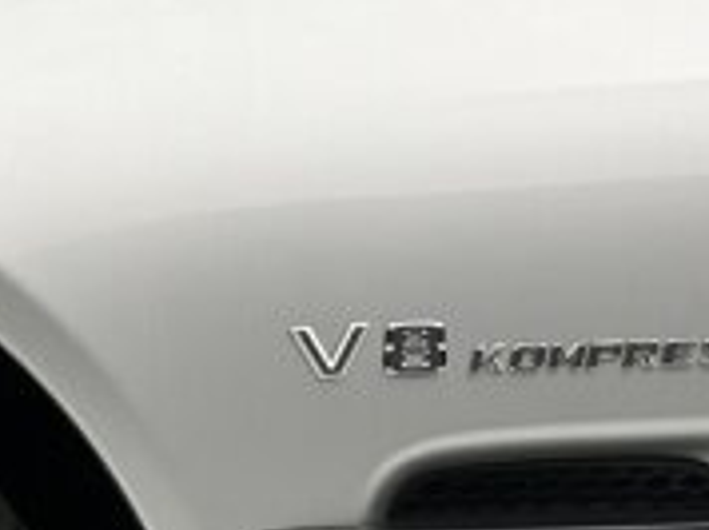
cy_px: 940
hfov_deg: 11.2
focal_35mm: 173
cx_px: -207
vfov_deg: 8.3
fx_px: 3539
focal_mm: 6.76
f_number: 1.78
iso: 125
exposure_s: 1/99
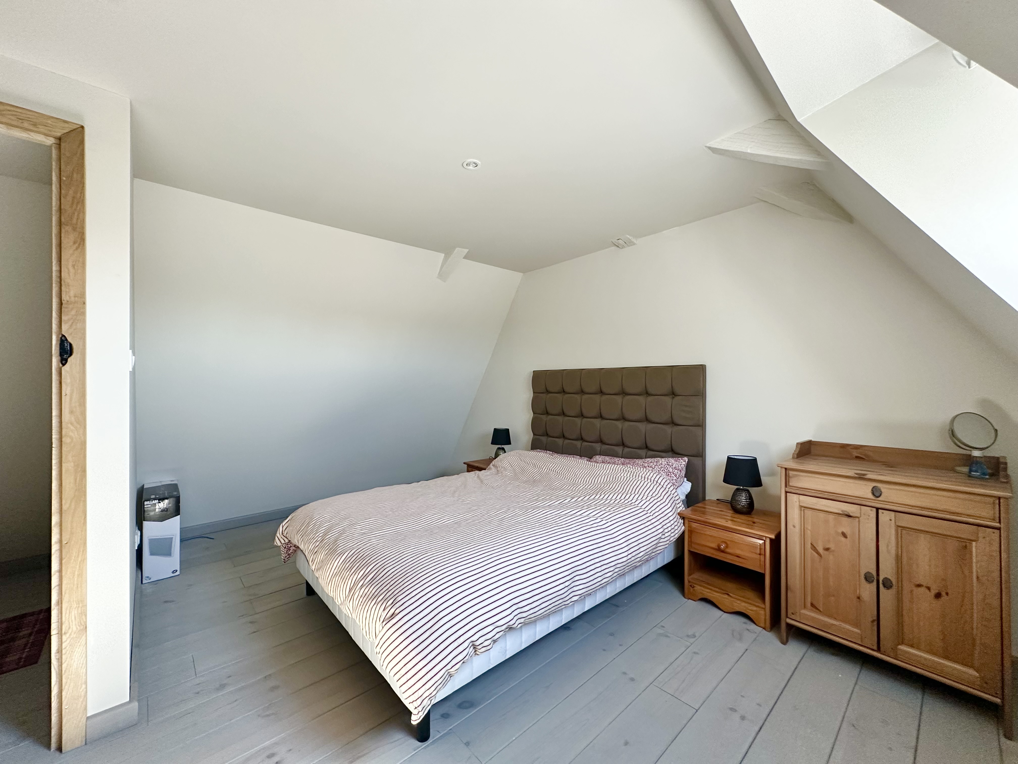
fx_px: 412
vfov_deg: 85.7
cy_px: 382
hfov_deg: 102.1
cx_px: 509
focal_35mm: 14
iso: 200
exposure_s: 1/99
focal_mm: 2.22
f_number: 2.2
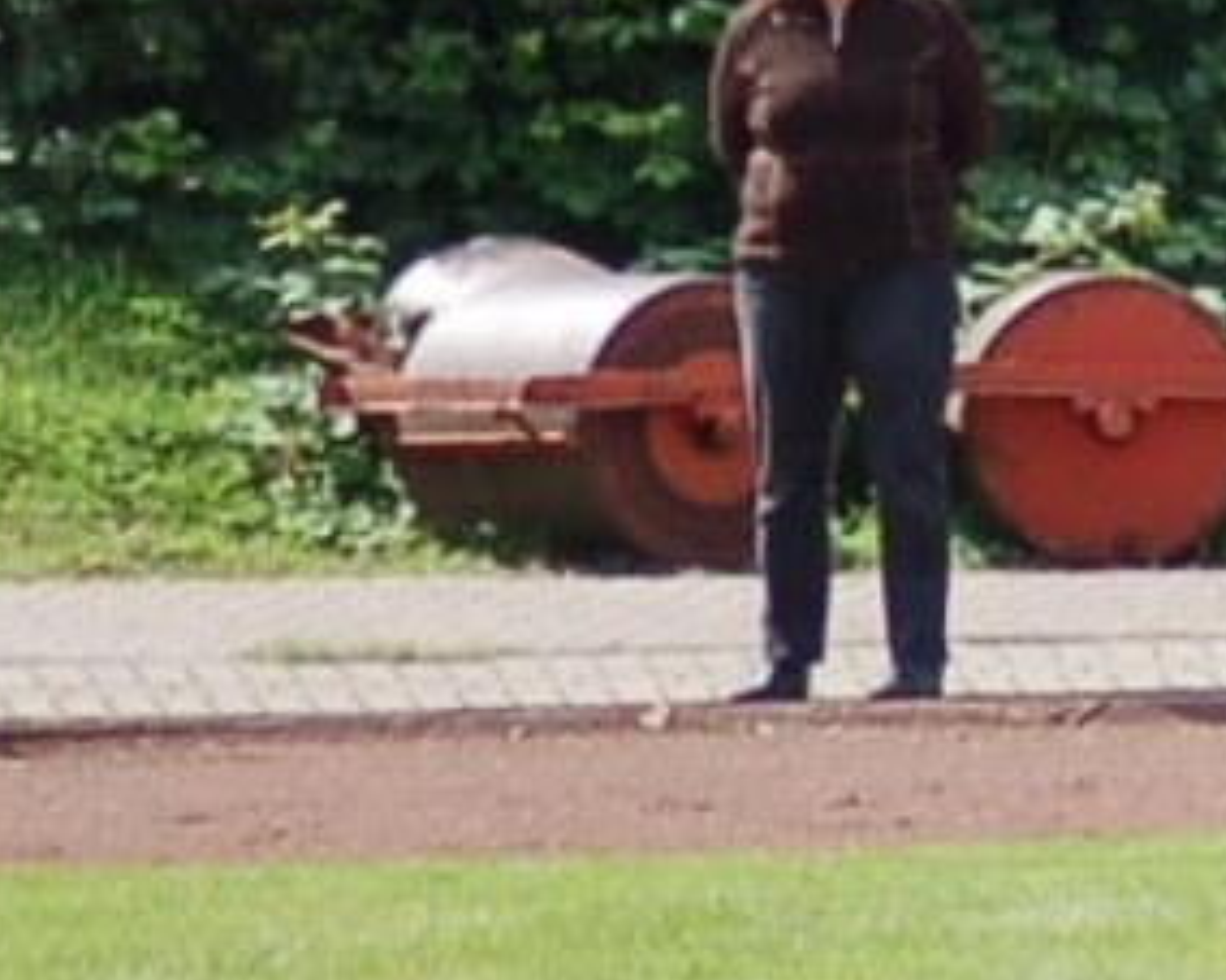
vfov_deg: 1.5
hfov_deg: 1.8
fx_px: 37529
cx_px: 4692
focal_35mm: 1035
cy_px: -911
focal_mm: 95
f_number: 4.2
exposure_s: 1/1000
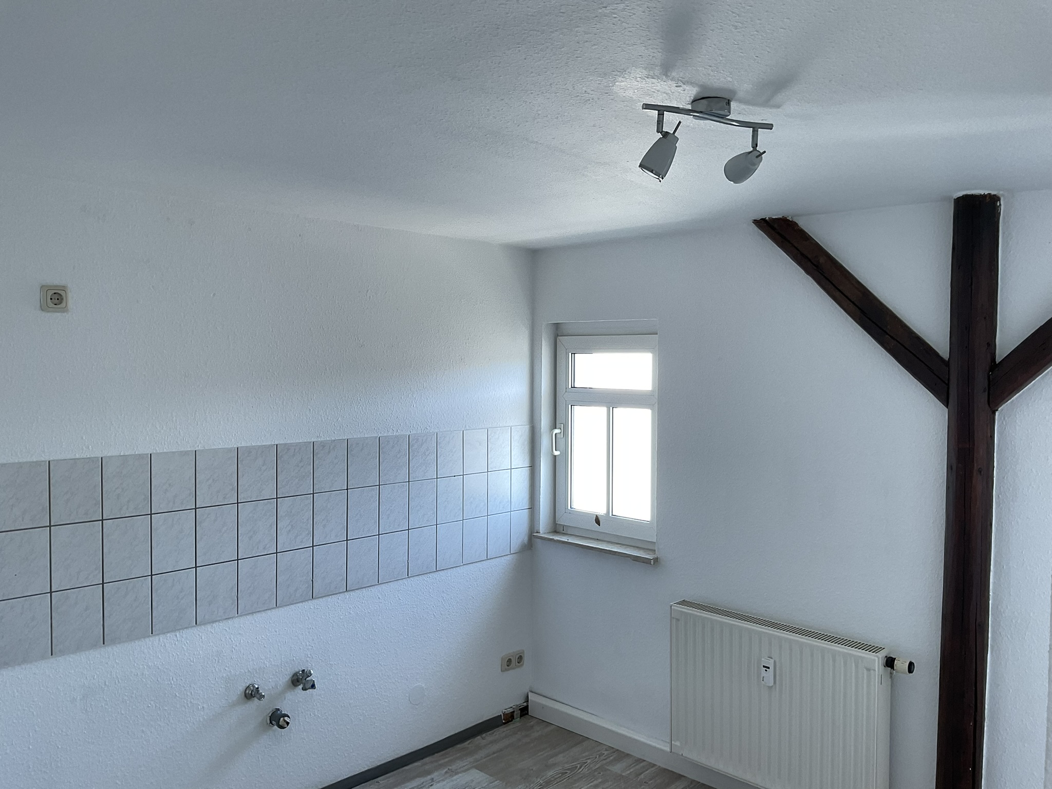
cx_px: 526
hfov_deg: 61.7
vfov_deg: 48.2
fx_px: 881
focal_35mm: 29
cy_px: 394
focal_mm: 3
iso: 64
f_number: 1.8
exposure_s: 1/69
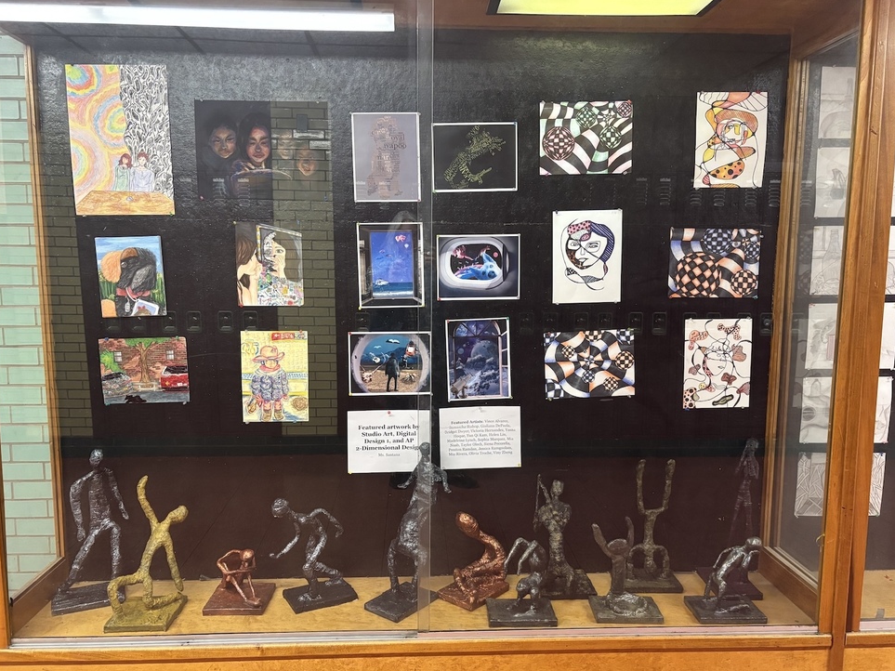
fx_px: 698
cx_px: 441
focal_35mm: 27
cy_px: 345
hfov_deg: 65.3
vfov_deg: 51.3
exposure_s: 1/60
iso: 400
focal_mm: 5.96
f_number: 1.6
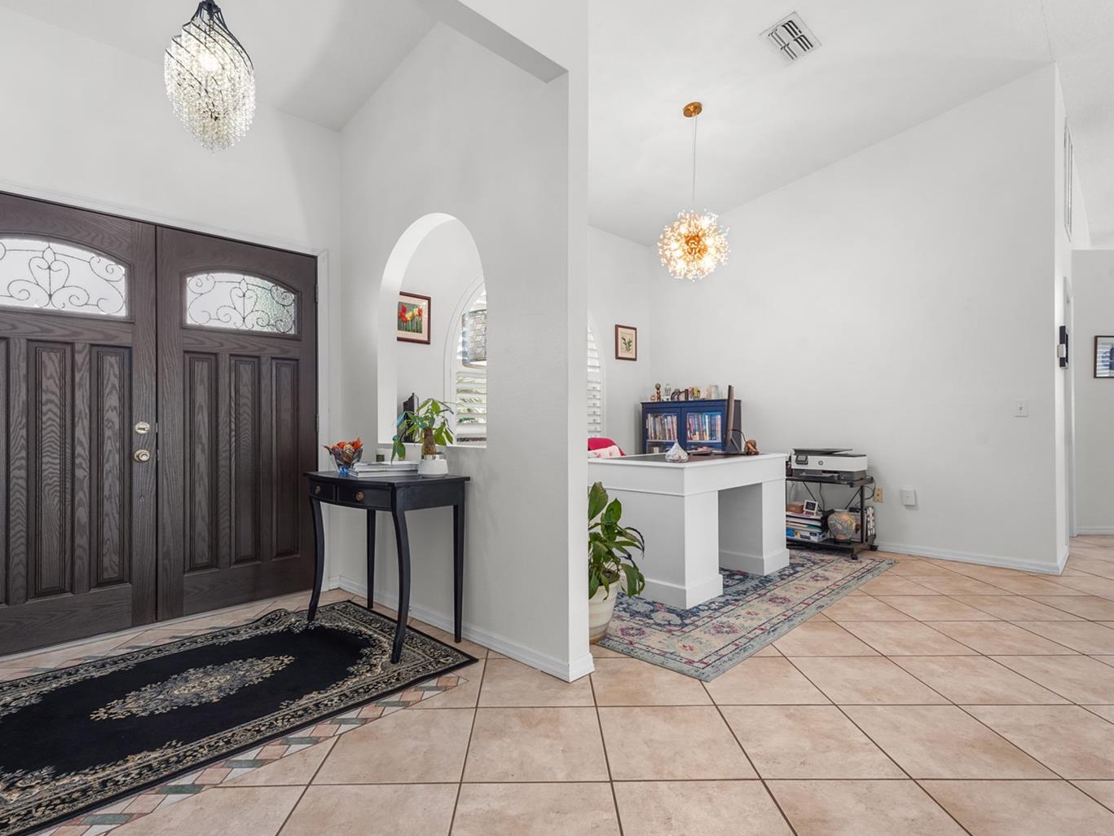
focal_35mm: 18
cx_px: 548
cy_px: 411
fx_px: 579
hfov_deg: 87.8
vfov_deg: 71.6
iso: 250
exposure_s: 1/2
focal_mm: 16
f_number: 9
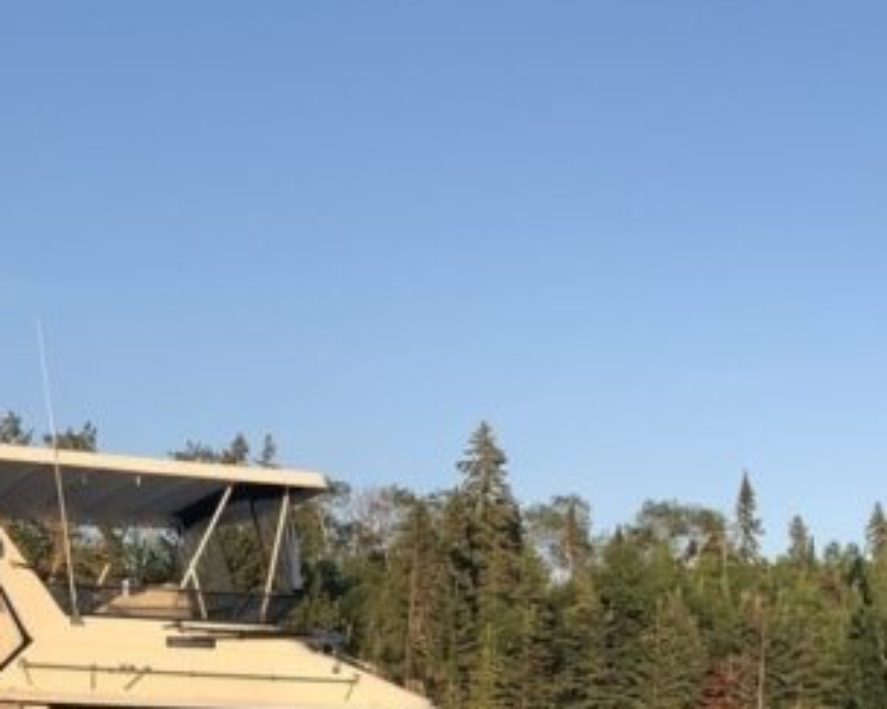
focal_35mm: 72
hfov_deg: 25.9
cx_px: 155
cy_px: 671
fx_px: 1890
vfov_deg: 20.7
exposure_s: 1/889
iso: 20
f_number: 1.8
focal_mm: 4
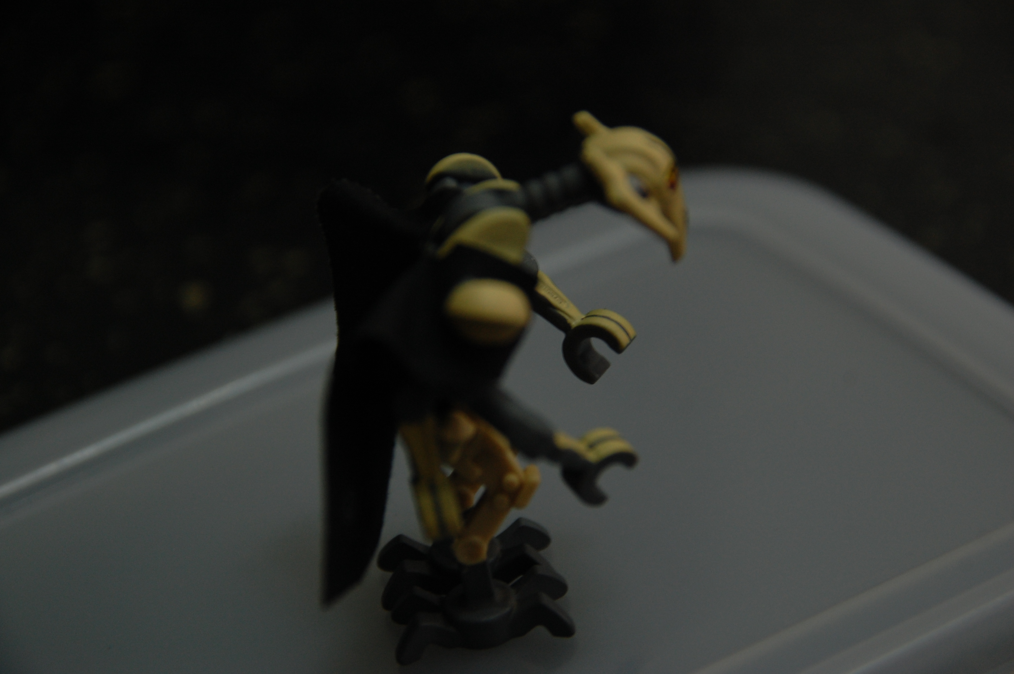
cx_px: 507
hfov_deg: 11.8
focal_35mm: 174
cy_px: 337
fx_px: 4897
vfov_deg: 7.9
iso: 400
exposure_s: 1/10
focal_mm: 116
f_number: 6.3
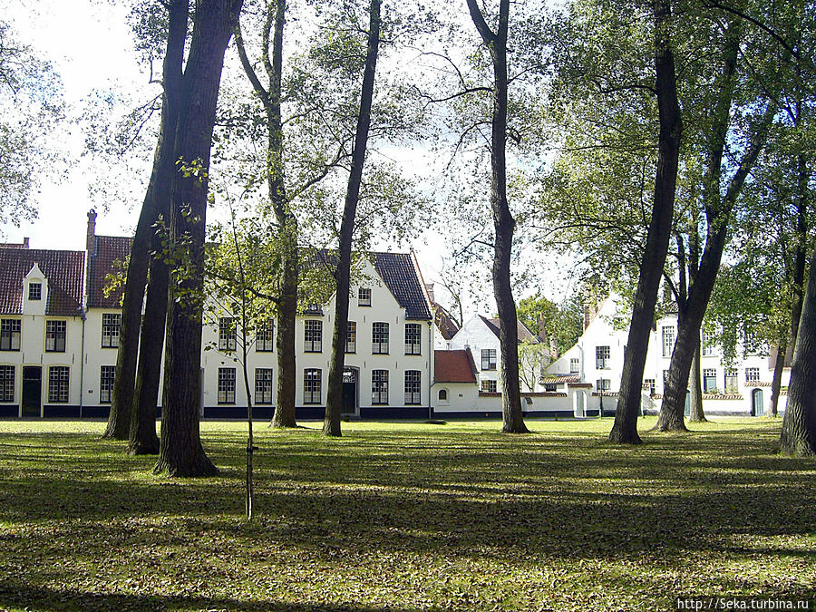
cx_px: 408
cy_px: 306
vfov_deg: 37.7
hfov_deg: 49.0
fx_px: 896
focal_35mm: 38
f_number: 4
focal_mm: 7.9
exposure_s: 1/250
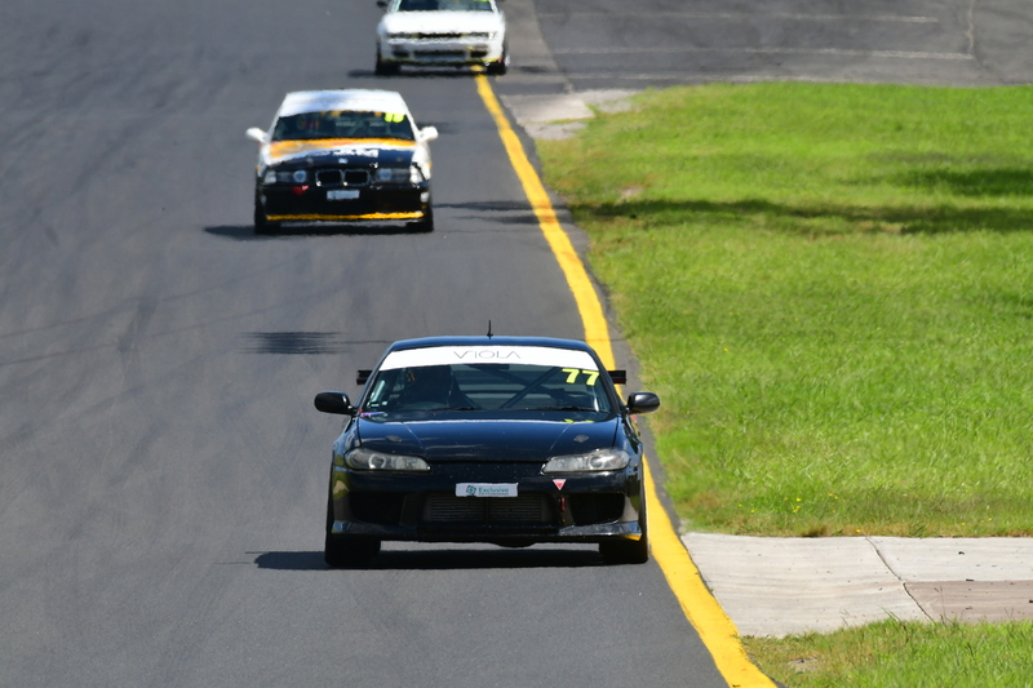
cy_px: 344
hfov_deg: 2.8
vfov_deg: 1.8
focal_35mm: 750
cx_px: 516
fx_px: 21515
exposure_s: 1/500
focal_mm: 500
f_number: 11
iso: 320
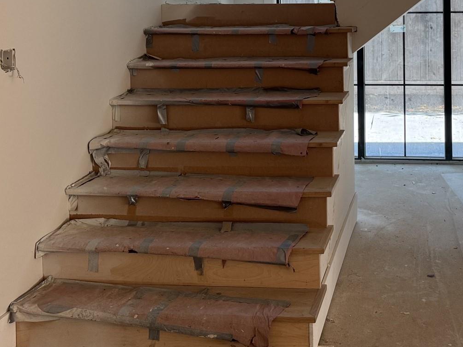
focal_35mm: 49
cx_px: 376
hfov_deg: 37.4
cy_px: 10
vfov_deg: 28.1
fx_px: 655
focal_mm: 6.76
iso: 80
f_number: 1.78
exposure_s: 1/135
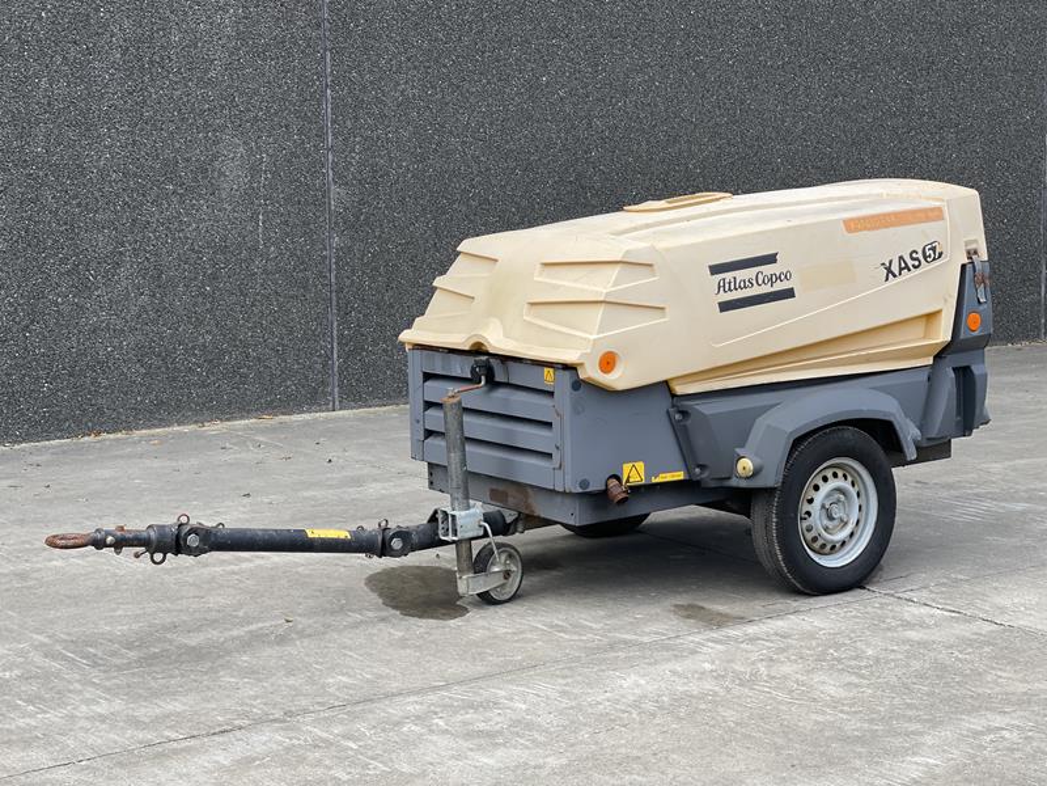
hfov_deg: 30.3
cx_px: 524
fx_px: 1936
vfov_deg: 22.9
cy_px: 393
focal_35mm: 64
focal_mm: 7.5
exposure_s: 1/228
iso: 20
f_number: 2.2
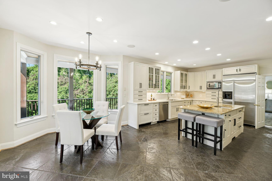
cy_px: 90
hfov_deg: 104.3
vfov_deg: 81.2
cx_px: 136
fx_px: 106
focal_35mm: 14
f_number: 9
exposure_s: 1/10
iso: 200
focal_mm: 14
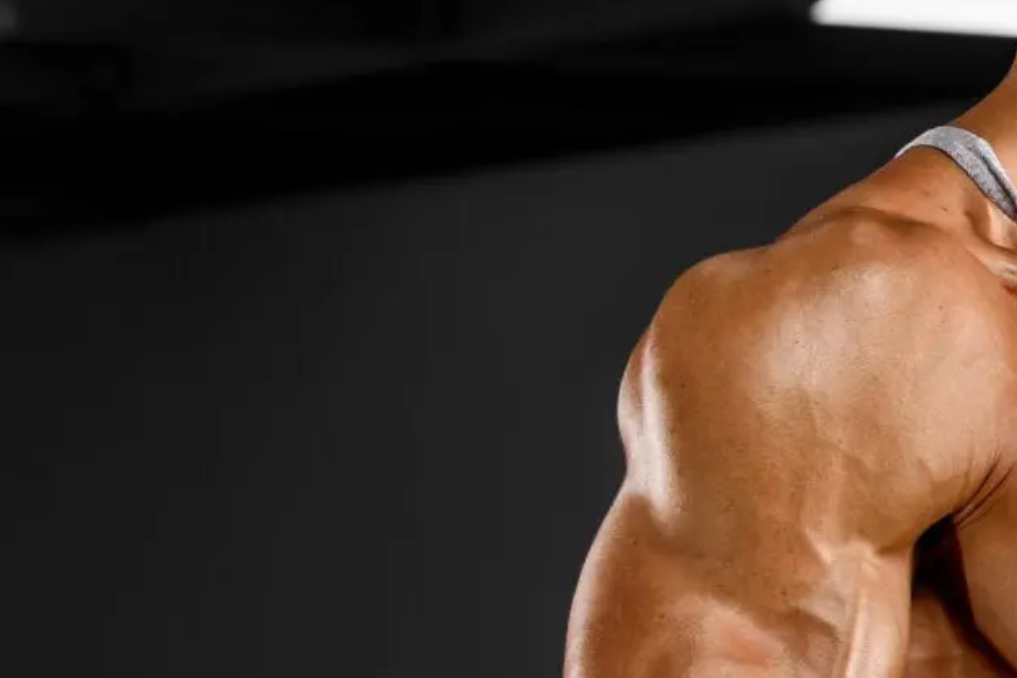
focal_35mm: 286
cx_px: 1856
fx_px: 8079
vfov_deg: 4.8
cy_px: 705
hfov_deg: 7.0
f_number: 4
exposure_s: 1/125
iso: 100
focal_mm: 70
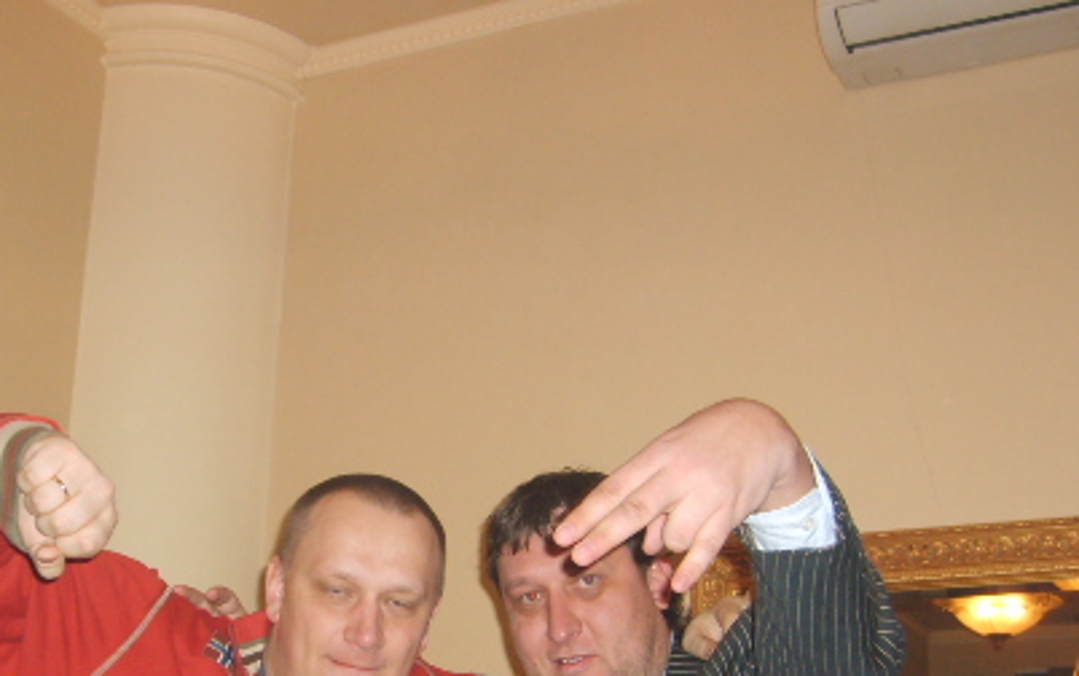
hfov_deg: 34.3
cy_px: 587
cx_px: 376
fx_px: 1736
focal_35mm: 59
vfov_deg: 21.6
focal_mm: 5.8
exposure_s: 1/30
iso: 104
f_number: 2.8
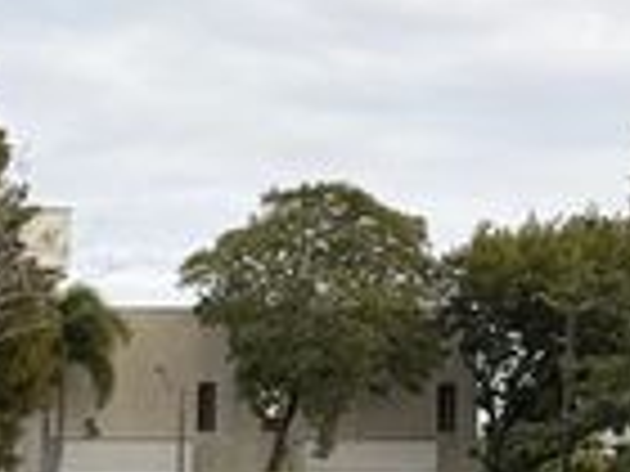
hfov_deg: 15.2
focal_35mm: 110
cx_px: -536
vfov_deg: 13.1
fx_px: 2002
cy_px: 553
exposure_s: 1/702
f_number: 1.78
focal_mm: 6.76
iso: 80
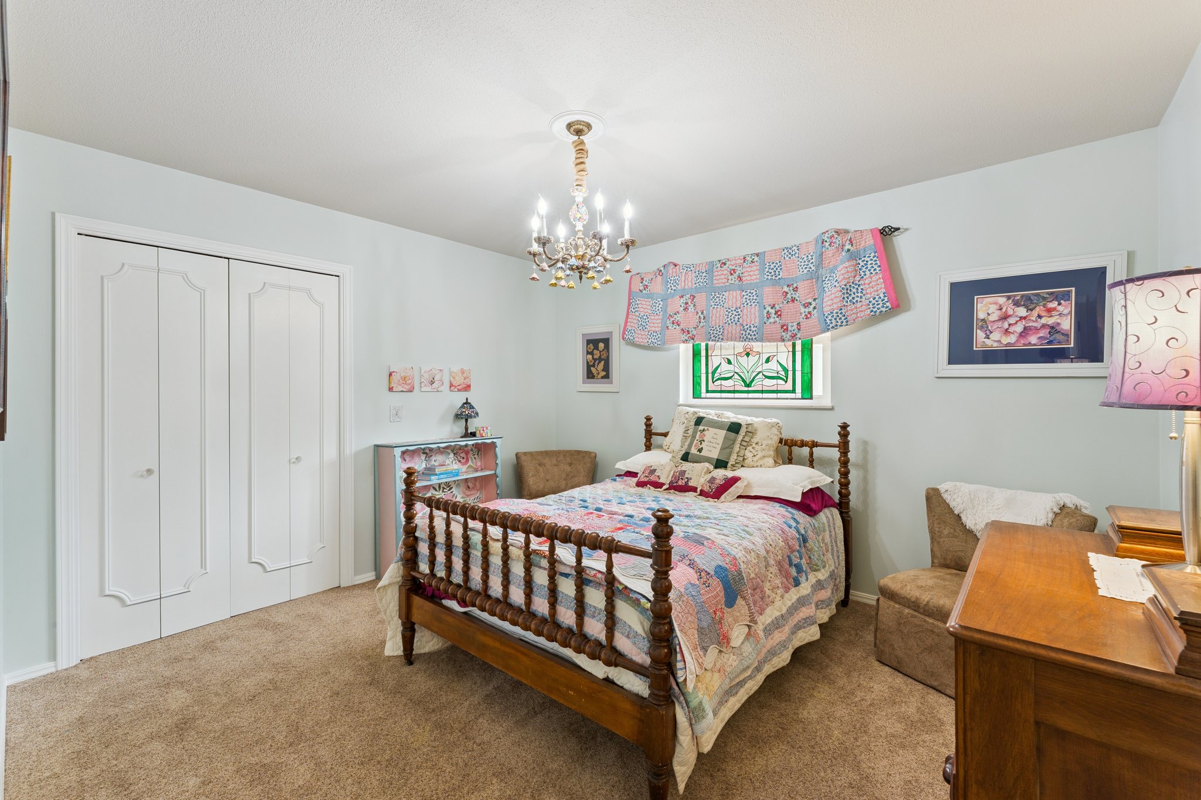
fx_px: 504
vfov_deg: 76.9
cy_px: 400
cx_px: 600
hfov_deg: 100.0
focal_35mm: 15
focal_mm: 15.1
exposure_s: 1/15
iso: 200
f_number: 10
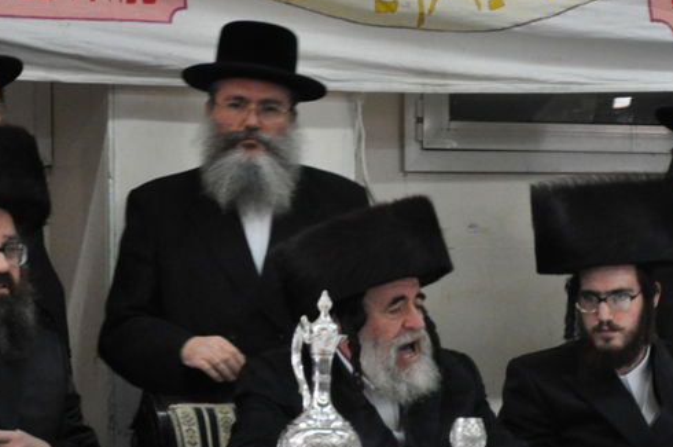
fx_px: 6141
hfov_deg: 6.3
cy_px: 330
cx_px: 540
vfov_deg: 4.2
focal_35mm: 329
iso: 1600
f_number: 5.6
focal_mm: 105
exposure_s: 1/60
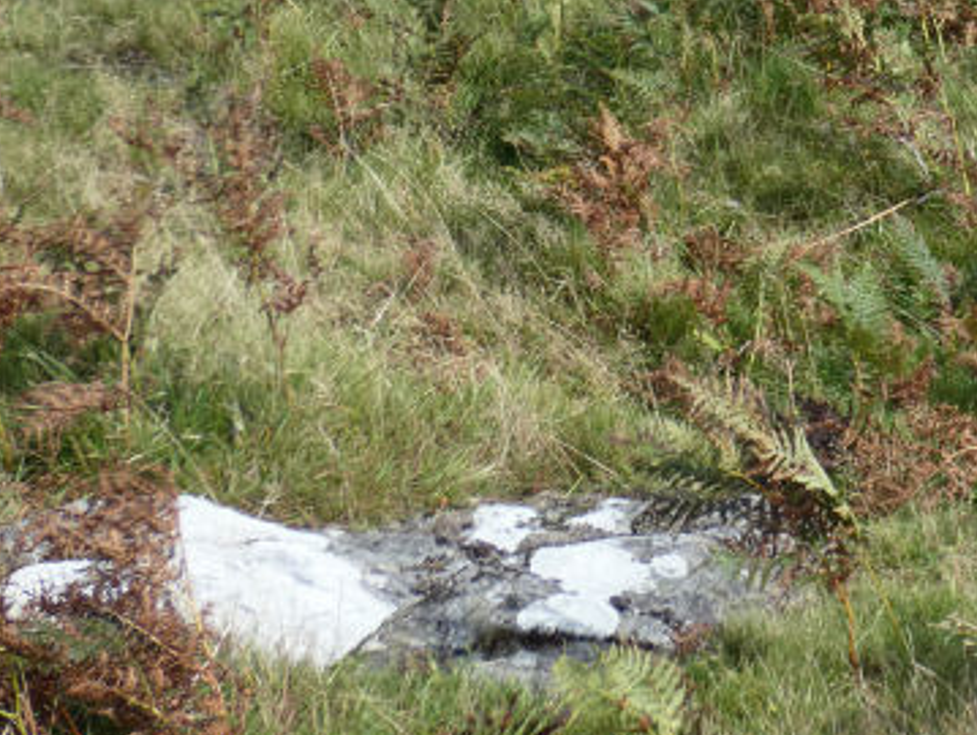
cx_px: 1048
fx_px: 2260
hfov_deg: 23.1
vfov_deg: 17.7
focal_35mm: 80
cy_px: -114
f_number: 3.4
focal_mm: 5.8
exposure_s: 1/640
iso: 80
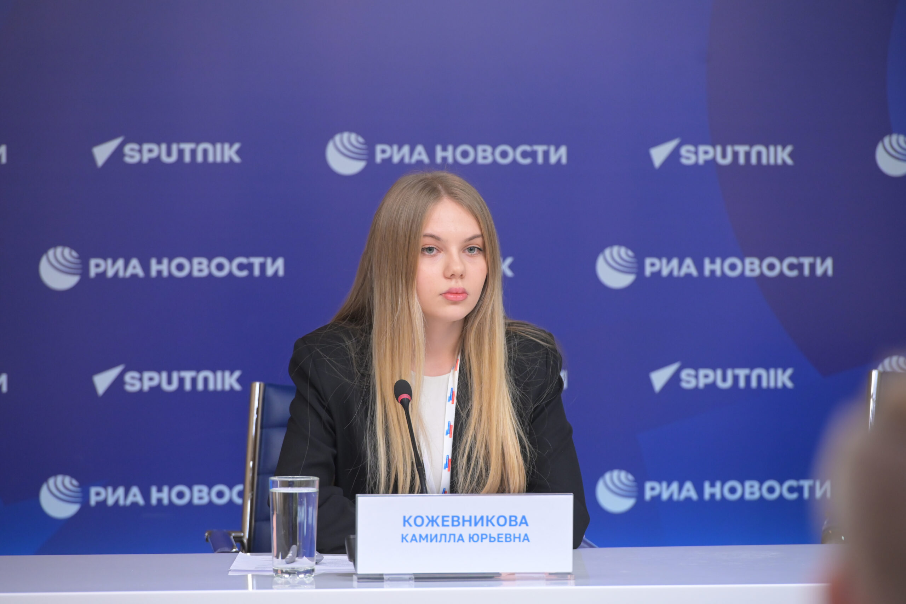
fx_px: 4906
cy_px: 302
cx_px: 453
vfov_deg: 7.0
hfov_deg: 10.6
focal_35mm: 195
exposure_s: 1/250
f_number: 4
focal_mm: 195
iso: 2500
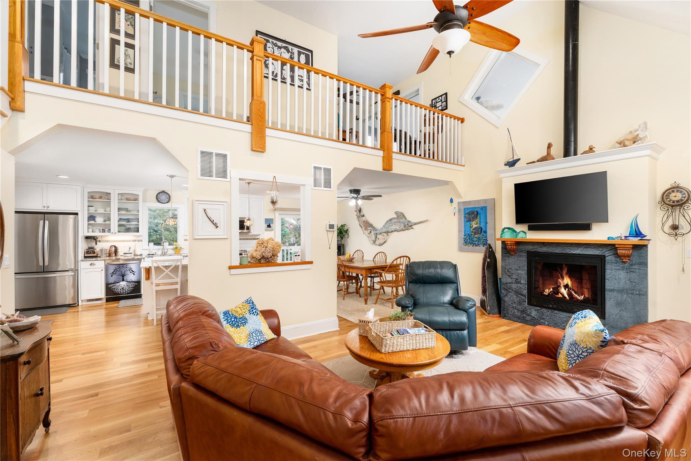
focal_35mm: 15
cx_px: 346
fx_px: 292
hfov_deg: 99.7
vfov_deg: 76.6
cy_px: 230
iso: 400
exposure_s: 1/125
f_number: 8
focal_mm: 15.2
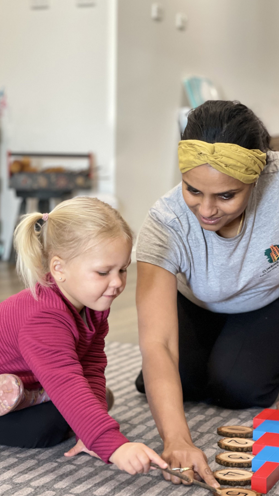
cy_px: 274
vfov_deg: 27.2
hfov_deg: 15.5
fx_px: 1026
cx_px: 136
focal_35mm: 78
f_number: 2.2
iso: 160
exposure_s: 1/33
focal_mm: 7.5
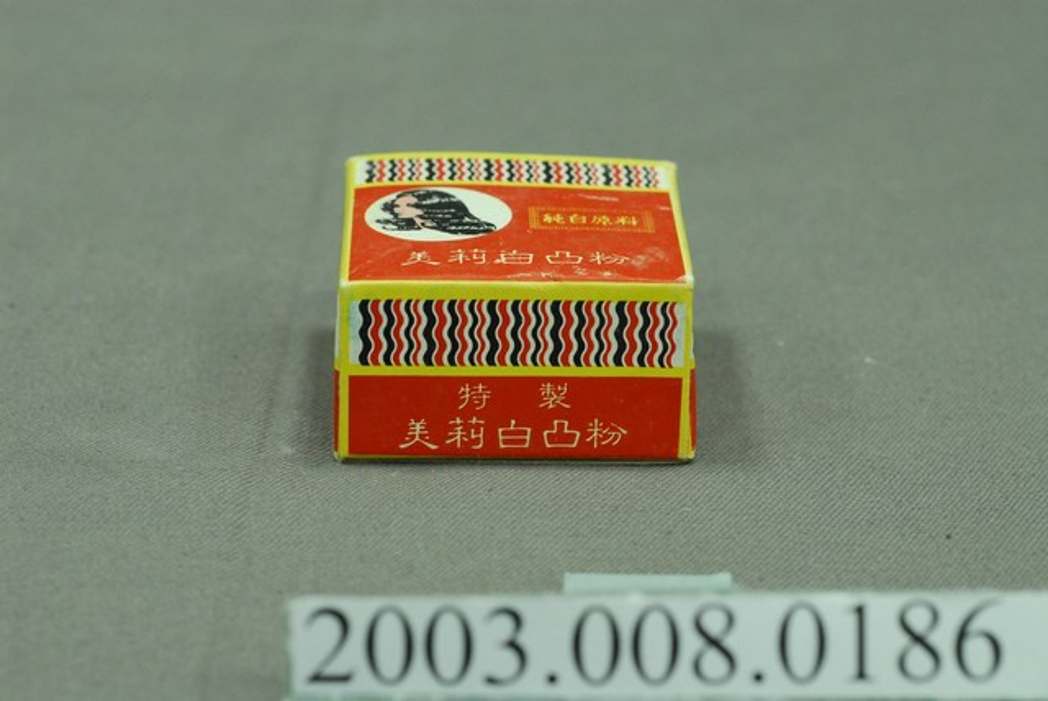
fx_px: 2622
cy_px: 350
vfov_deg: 15.2
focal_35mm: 90
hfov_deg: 22.6
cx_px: 524
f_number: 10
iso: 1000
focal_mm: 60
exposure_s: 1/15
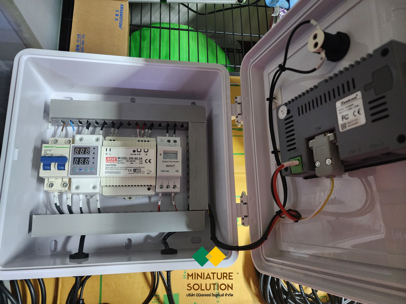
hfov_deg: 73.9
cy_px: 152
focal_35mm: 23
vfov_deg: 58.9
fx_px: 270
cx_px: 203
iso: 640
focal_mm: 6.4
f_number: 1.8
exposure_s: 1/50
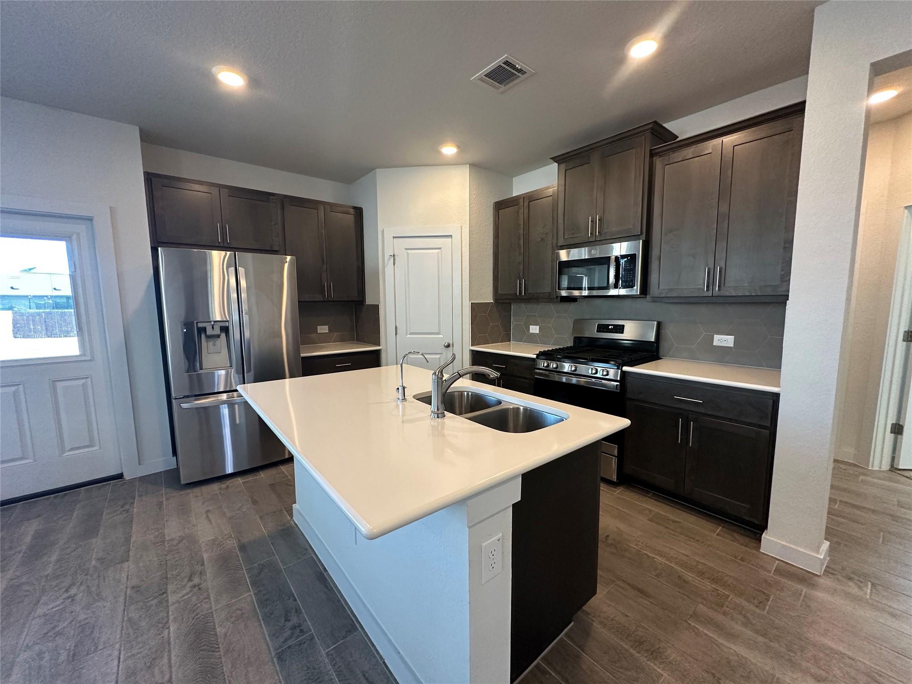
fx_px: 369
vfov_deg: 85.7
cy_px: 342
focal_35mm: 14
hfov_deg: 102.1
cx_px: 456
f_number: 2.2
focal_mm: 2.22
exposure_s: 1/120
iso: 250
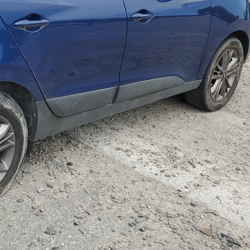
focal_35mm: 56
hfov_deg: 28.7
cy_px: 42
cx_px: 2
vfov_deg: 29.7
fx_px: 458
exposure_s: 1/2000
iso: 50
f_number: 1.5
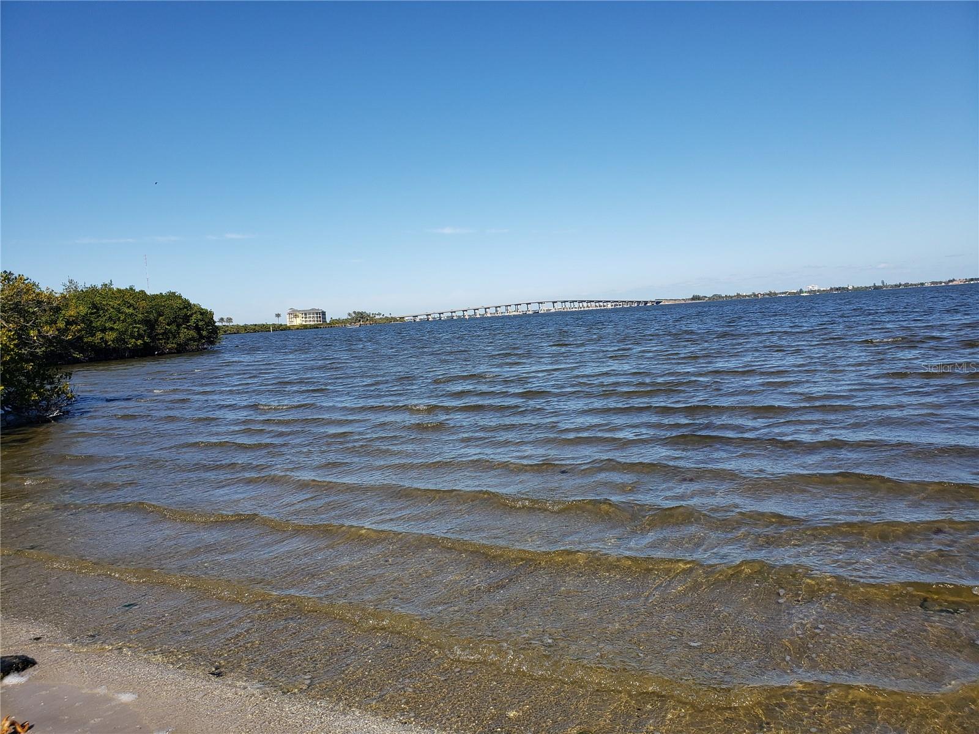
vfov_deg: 53.1
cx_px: 490
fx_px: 735
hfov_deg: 67.3
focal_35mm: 26
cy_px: 367
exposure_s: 1/1544
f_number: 2.4
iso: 50
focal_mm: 4.3
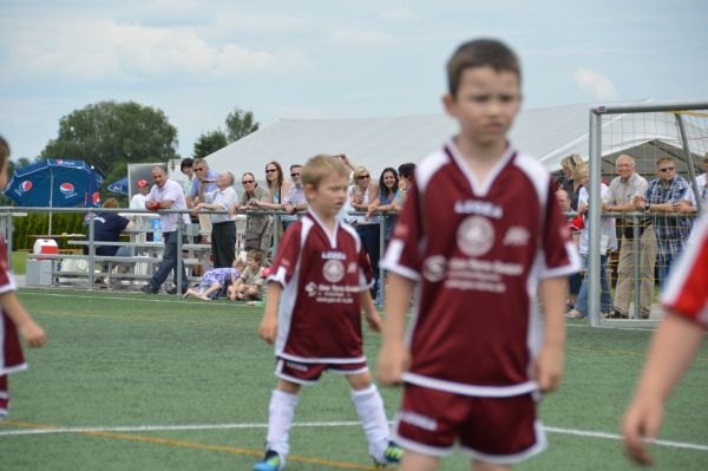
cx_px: 354
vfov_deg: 8.7
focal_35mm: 158
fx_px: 3095
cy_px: 236
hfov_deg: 13.1
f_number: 5.6
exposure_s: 1/1600
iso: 400
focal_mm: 105
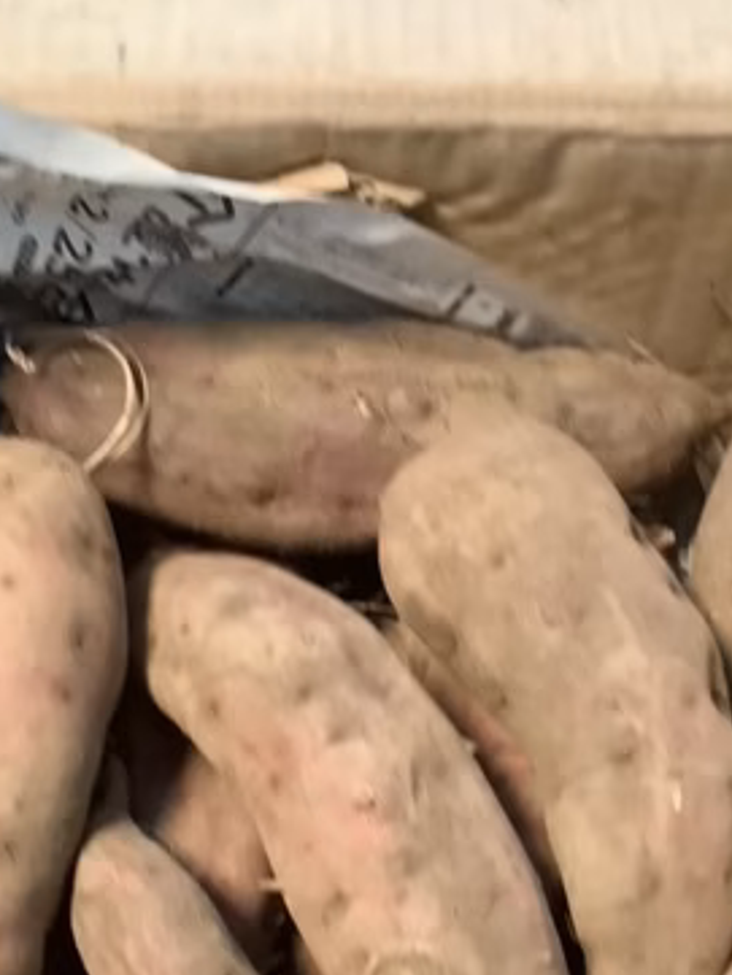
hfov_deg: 26.6
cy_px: 840
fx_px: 1550
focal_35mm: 55
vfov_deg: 33.4
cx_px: 321
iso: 400
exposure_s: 1/30
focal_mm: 3.3
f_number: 2.4
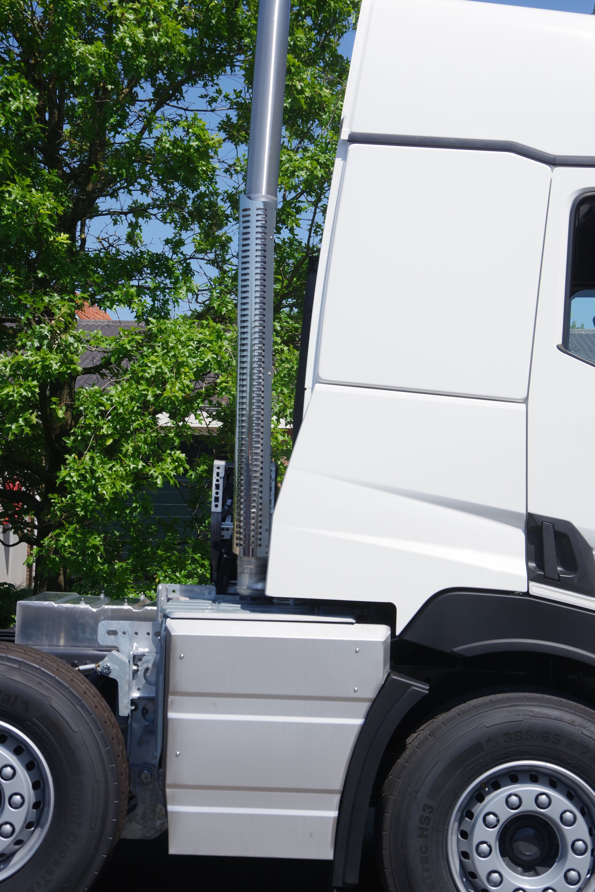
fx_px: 1338
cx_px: 298
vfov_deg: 36.9
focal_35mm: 54
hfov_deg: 25.1
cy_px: 446
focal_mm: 36
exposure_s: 1/400
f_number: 9
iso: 200
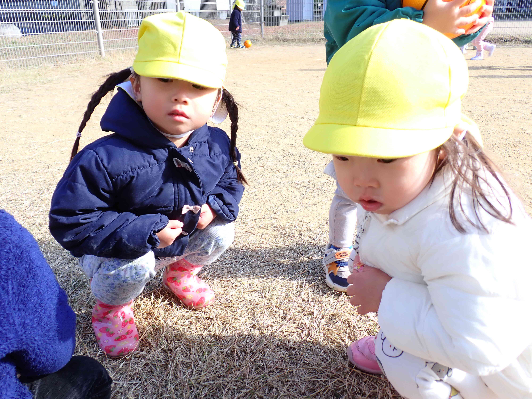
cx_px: 266
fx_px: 461
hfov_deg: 60.0
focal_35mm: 30
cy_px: 200
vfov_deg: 46.8
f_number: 3.2
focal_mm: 5.4
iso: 100
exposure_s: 1/200
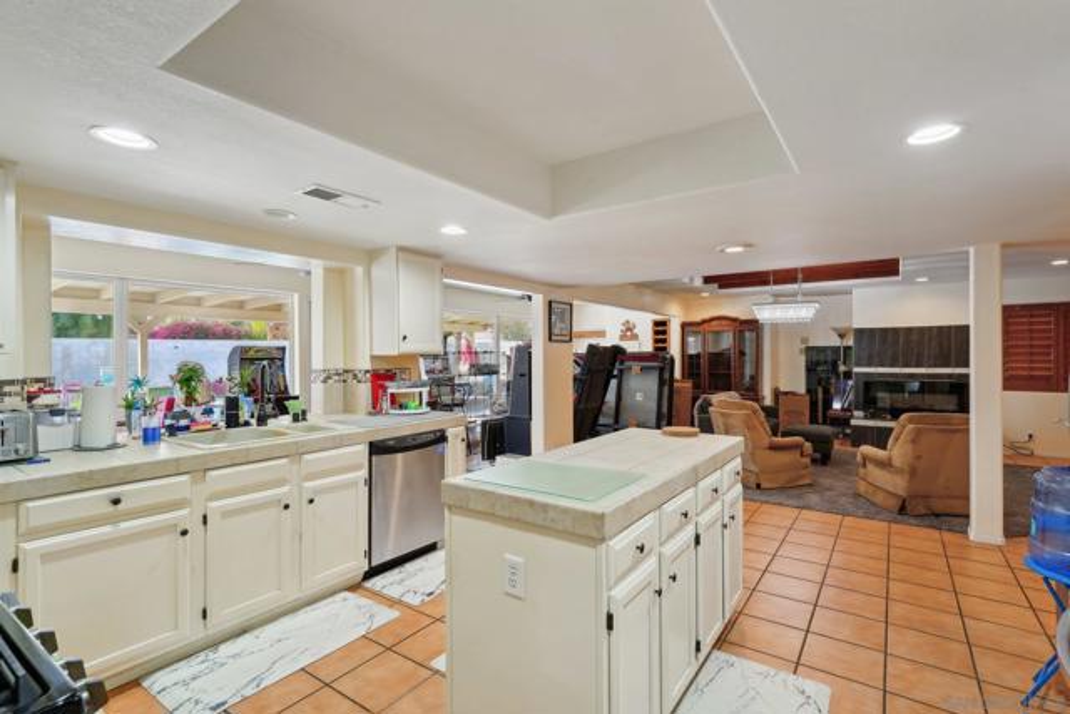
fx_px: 502
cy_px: 357
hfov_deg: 93.6
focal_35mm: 17
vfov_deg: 70.8
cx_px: 535
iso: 320
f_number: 8
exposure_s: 1/40
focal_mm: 16.9
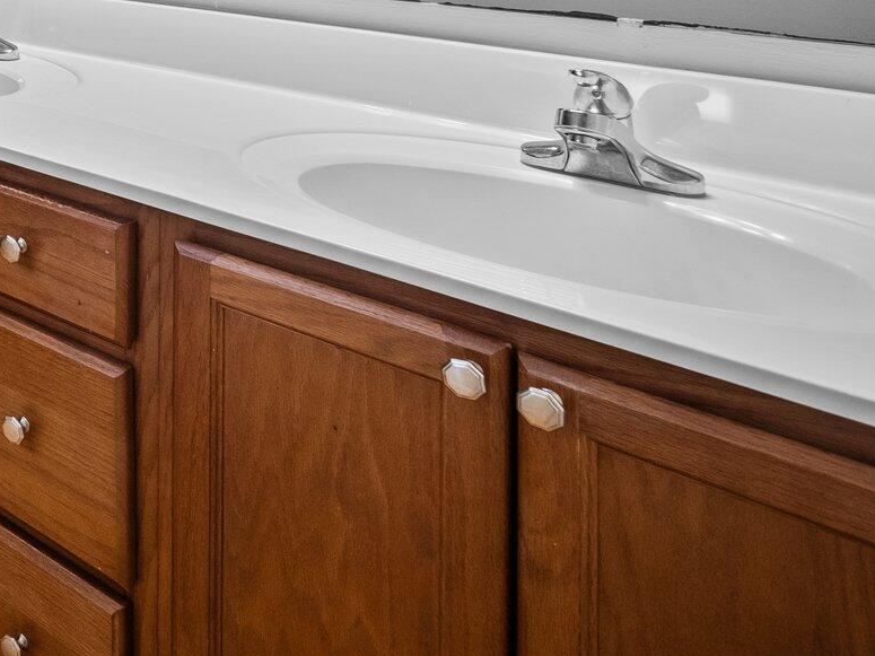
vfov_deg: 32.7
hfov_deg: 35.3
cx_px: -250
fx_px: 935
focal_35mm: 37
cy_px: -108
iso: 400
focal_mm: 7
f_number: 4
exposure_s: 1/20
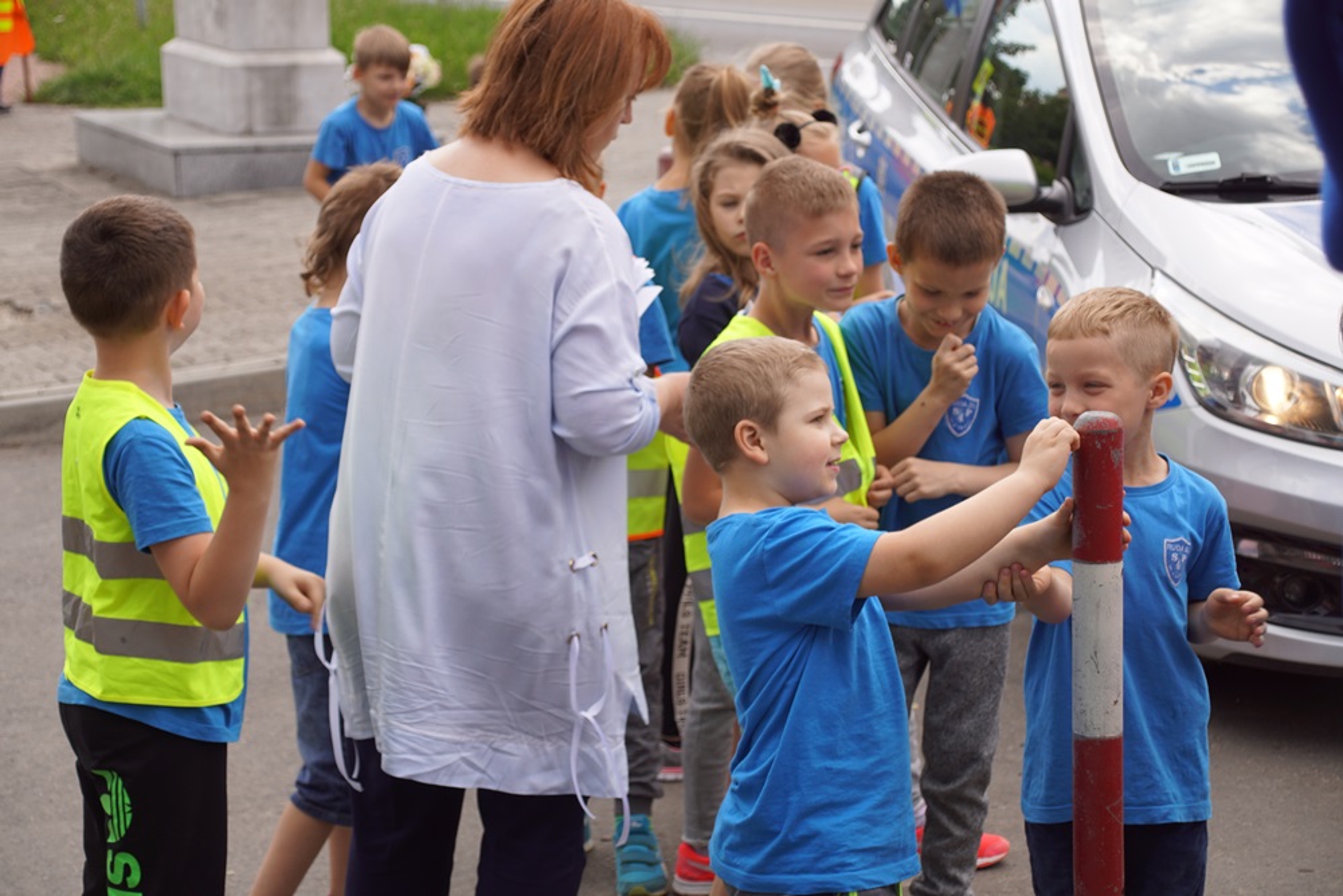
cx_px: 672
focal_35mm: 90
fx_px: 3358
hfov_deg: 22.6
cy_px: 448
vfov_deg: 15.2
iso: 100
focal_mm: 60
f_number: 5
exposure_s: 1/160
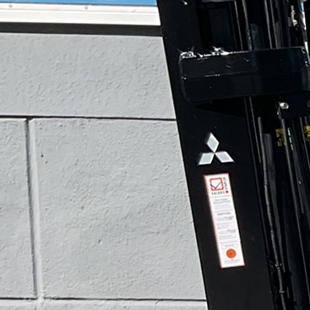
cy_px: 367
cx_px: 648
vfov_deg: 12.0
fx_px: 1449
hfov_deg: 11.0
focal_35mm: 143
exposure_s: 1/1534
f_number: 1.8
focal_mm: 3
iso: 16
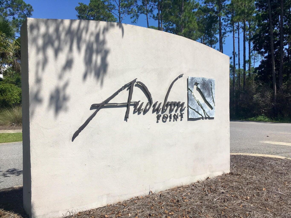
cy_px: 109
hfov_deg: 61.7
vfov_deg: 48.2
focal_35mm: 29
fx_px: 244
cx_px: 146
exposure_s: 1/2481
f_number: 2.2
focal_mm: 4.15
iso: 25
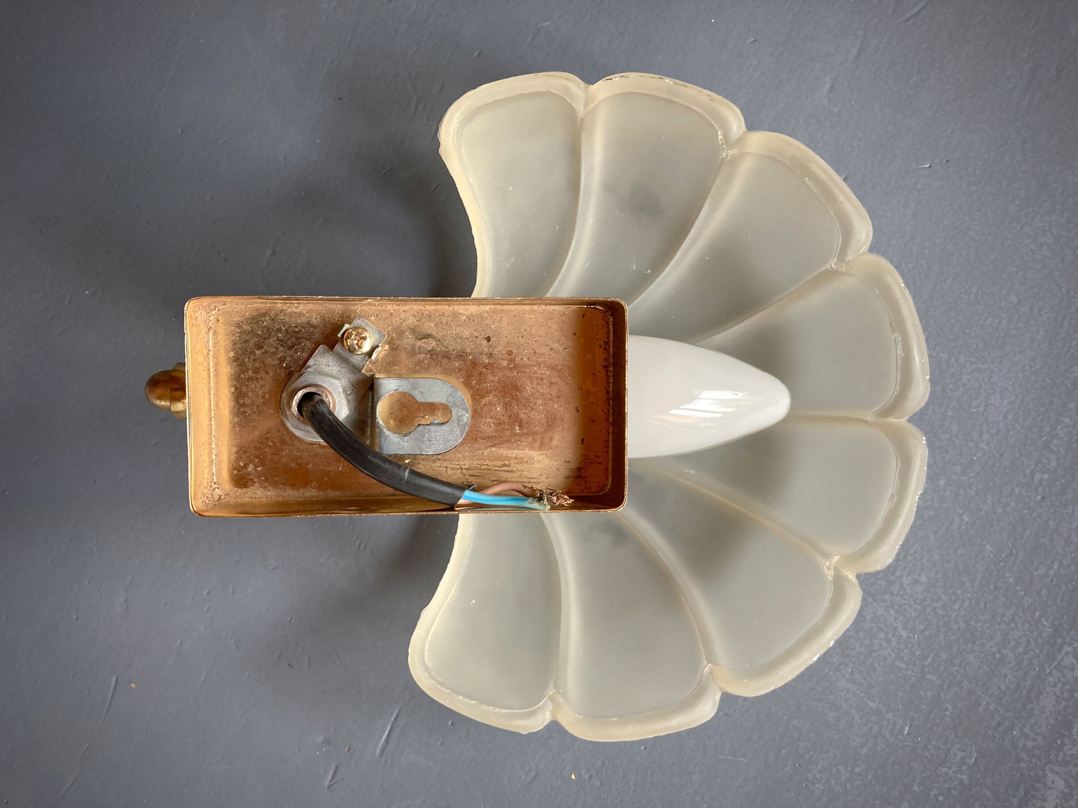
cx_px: 539
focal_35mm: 28
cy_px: 404
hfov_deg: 63.4
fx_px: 872
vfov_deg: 49.7
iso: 100
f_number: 1.8
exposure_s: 1/60
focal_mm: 3.99
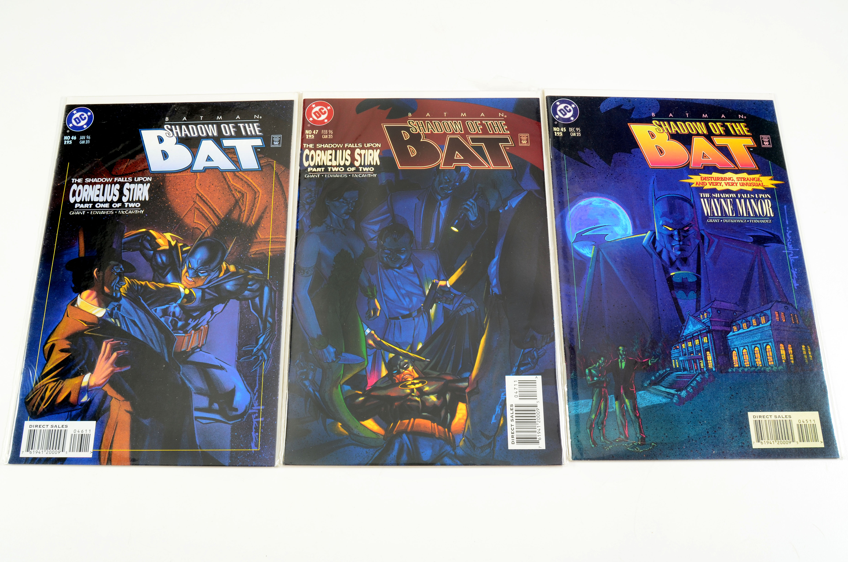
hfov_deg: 62.0
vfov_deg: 43.4
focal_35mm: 30
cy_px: 281
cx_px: 424
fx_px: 705
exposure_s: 1/160
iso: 200
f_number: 13
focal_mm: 20
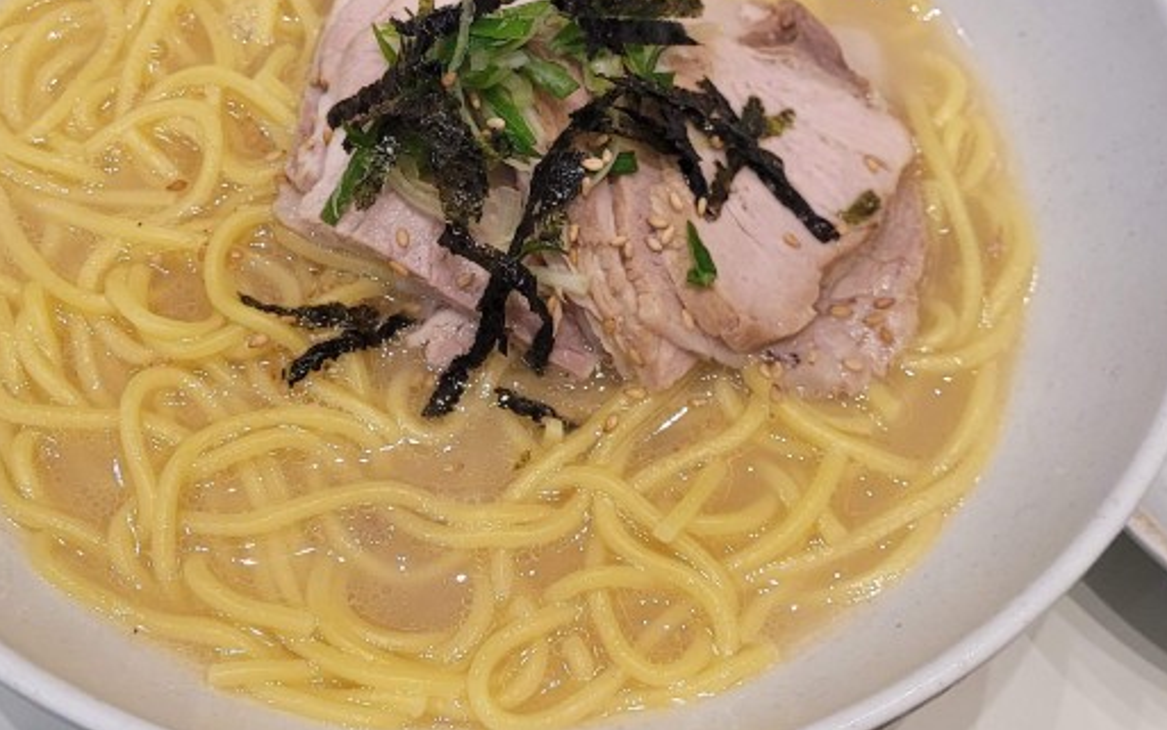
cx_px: 578
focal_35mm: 55
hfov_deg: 36.9
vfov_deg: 23.5
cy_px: 298
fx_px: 1750
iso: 200
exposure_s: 1/120
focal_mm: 5.4
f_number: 1.8
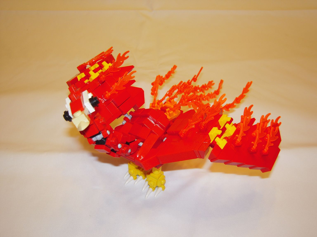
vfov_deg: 41.8
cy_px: 118
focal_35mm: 34
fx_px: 311
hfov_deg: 54.0
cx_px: 158
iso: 100
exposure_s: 1/25
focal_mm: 6
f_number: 2.9
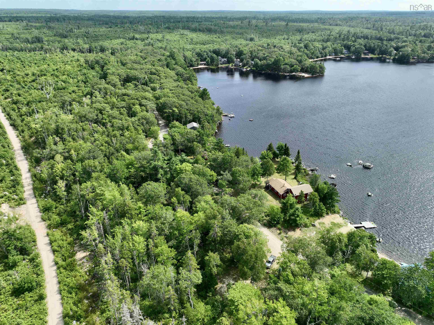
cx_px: 217
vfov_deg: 56.8
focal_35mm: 24
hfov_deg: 71.6
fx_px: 301
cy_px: 162
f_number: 2.8
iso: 120
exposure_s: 1/1600
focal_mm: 12.29
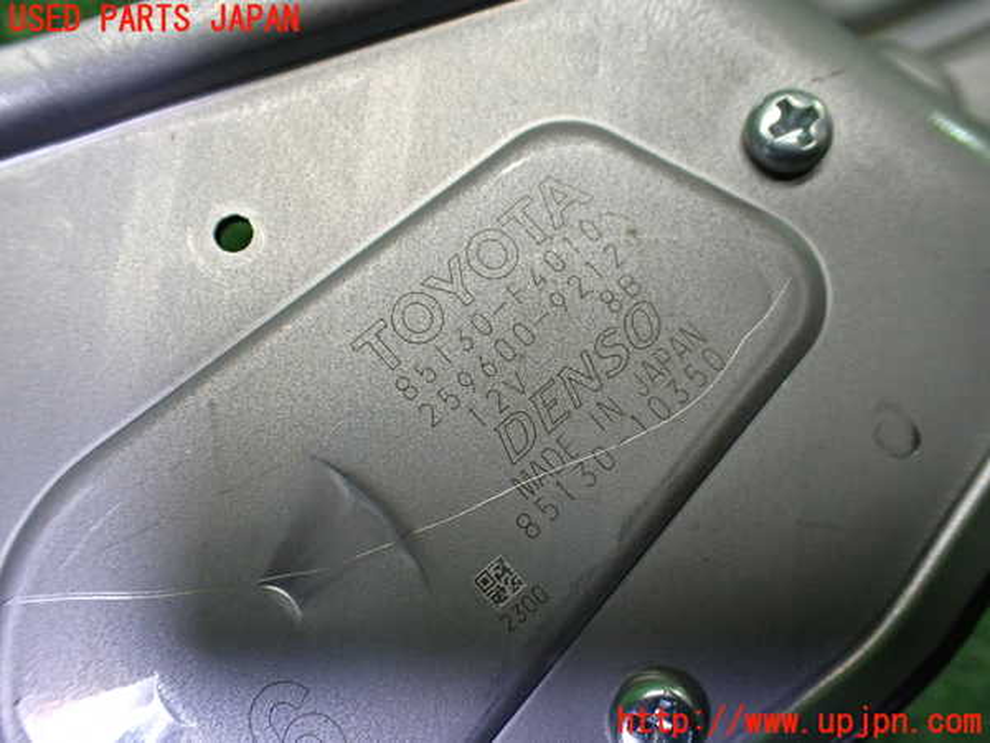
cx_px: 495
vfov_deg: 46.8
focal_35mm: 30
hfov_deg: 60.0
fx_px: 858
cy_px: 372
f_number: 2.3
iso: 320
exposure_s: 1/125
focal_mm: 5.4
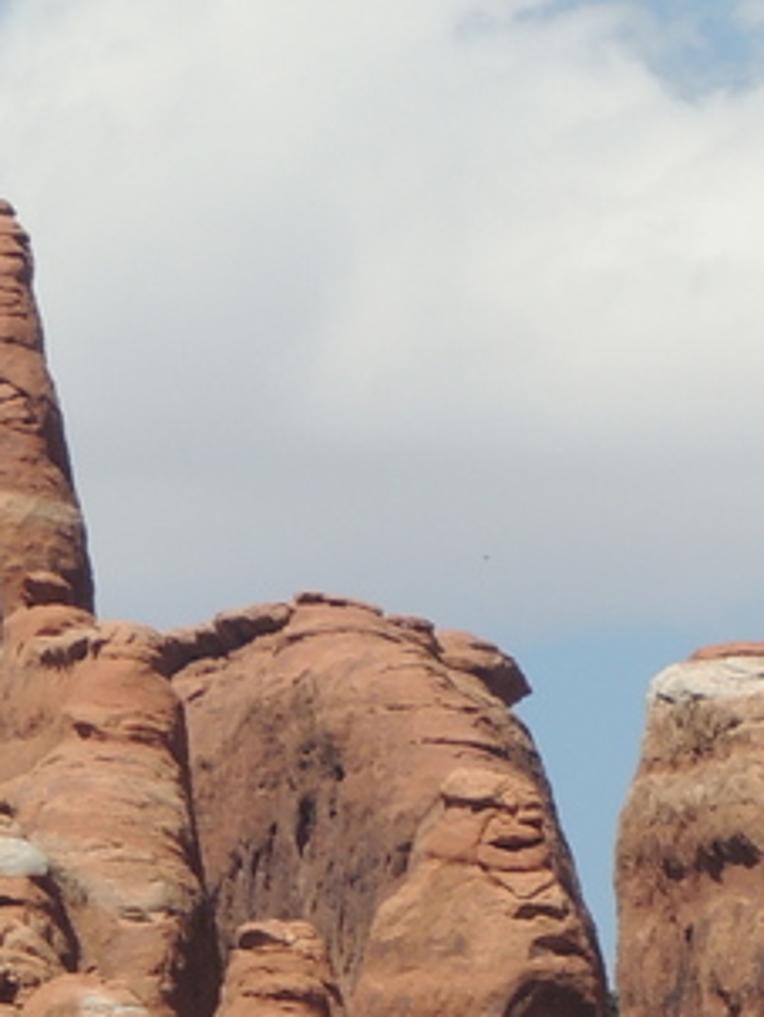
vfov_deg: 1.6
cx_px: 821
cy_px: 1175
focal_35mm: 1271
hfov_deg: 1.2
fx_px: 37350
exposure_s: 1/800
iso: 100
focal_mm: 53.5
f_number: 4.8
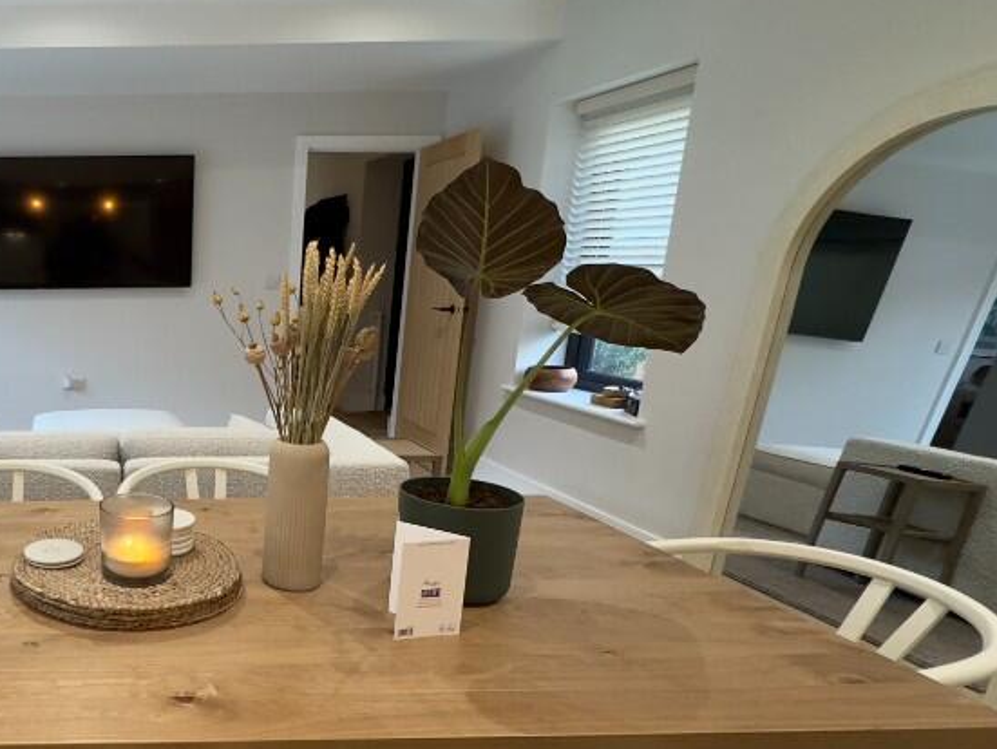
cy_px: 440
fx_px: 749
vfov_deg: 52.8
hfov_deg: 56.6
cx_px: 74
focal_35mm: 26
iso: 320
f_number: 2.2
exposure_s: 1/100
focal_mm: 2.22
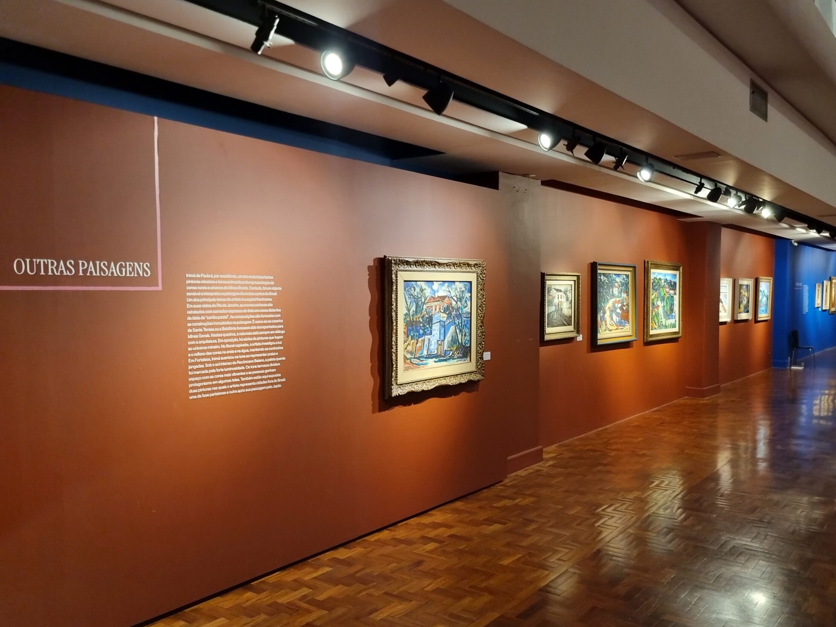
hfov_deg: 59.7
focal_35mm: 30
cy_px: 336
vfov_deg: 46.8
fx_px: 724
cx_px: 479
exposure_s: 1/60
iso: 320
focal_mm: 5.4
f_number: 1.8
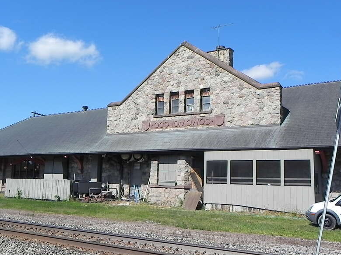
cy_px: 126
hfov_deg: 49.0
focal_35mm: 38
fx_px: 374
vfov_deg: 37.7
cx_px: 175
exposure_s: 1/355
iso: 160
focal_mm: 6.6
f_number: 8
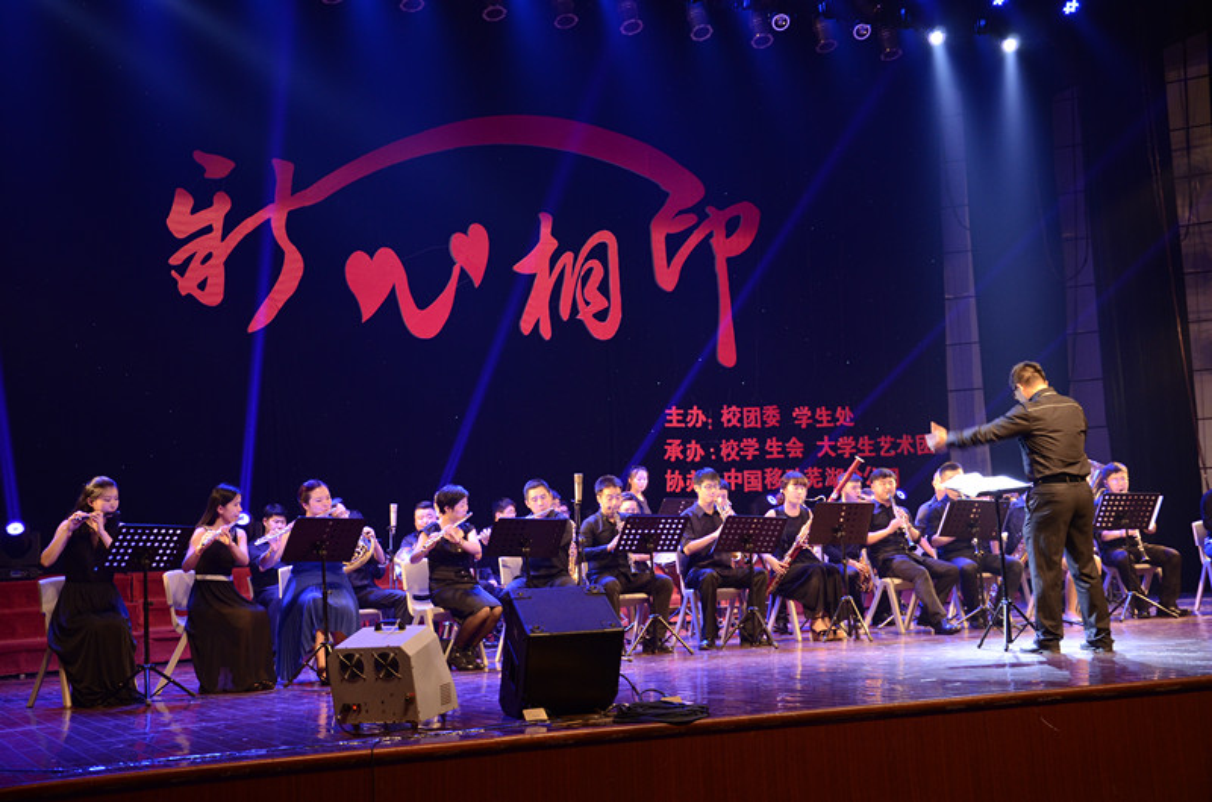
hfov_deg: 41.2
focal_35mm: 48
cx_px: 606
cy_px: 401
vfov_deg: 27.9
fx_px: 1612
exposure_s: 1/50
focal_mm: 32
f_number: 4.2
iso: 1000
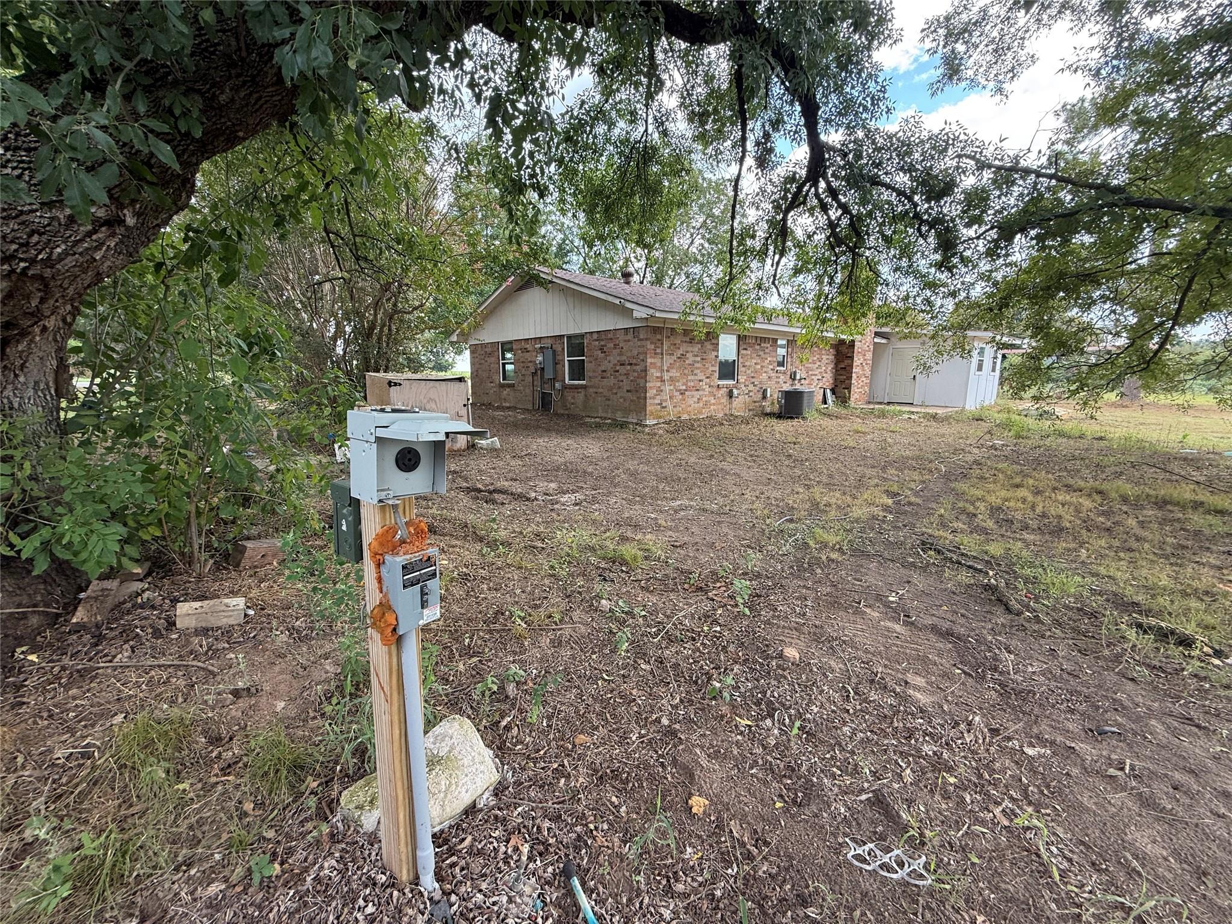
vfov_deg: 85.7
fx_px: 498
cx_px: 616
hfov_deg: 102.1
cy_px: 462
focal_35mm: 14
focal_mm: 2.22
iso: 64
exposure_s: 1/133
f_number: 2.2
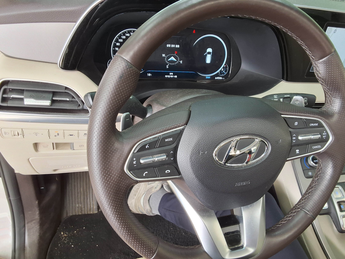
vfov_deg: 49.7
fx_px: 279
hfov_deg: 63.4
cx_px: 172
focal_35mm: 28
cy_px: 130
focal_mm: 2.91
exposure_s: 1/40
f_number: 1.9
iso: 64
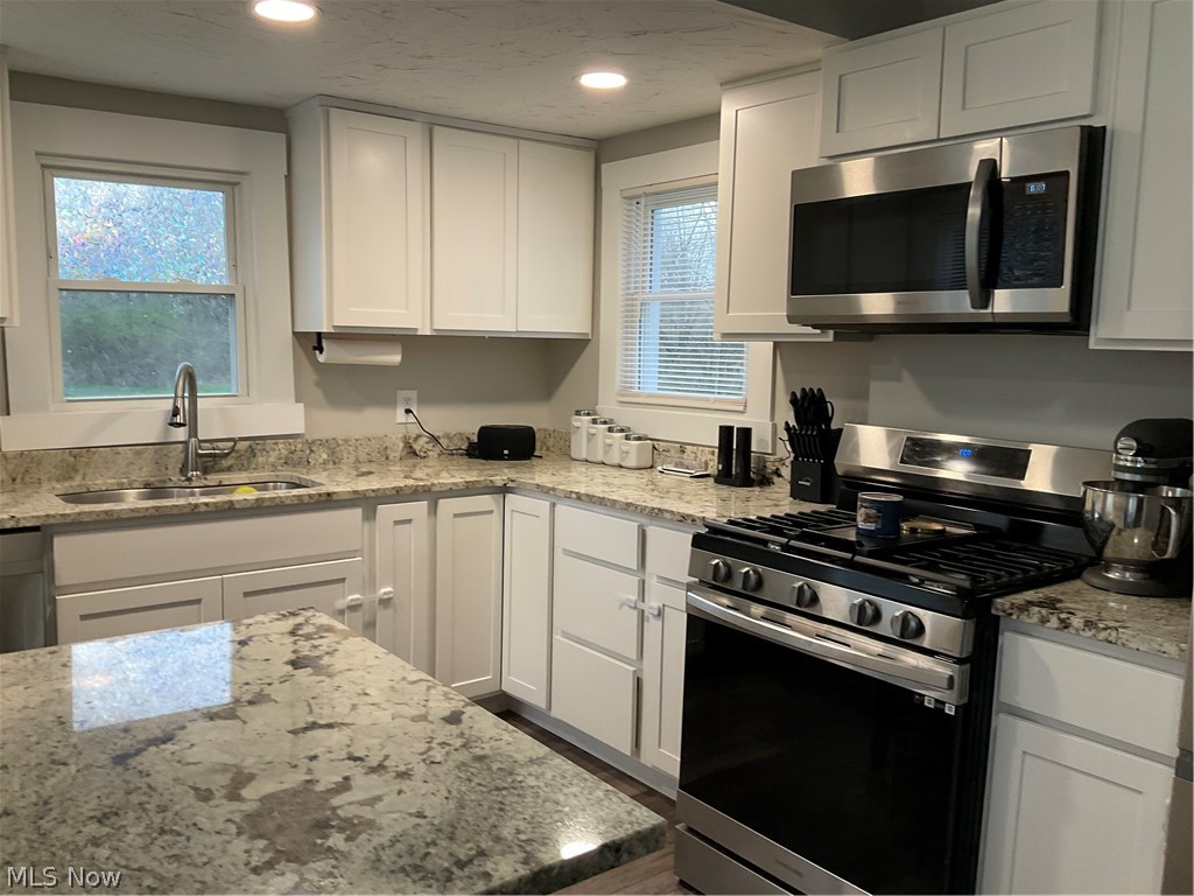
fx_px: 1000
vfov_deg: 48.2
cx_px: 597
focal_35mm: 29
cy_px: 448
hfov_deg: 61.7
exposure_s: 1/60
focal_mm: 3
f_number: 1.8
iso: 64
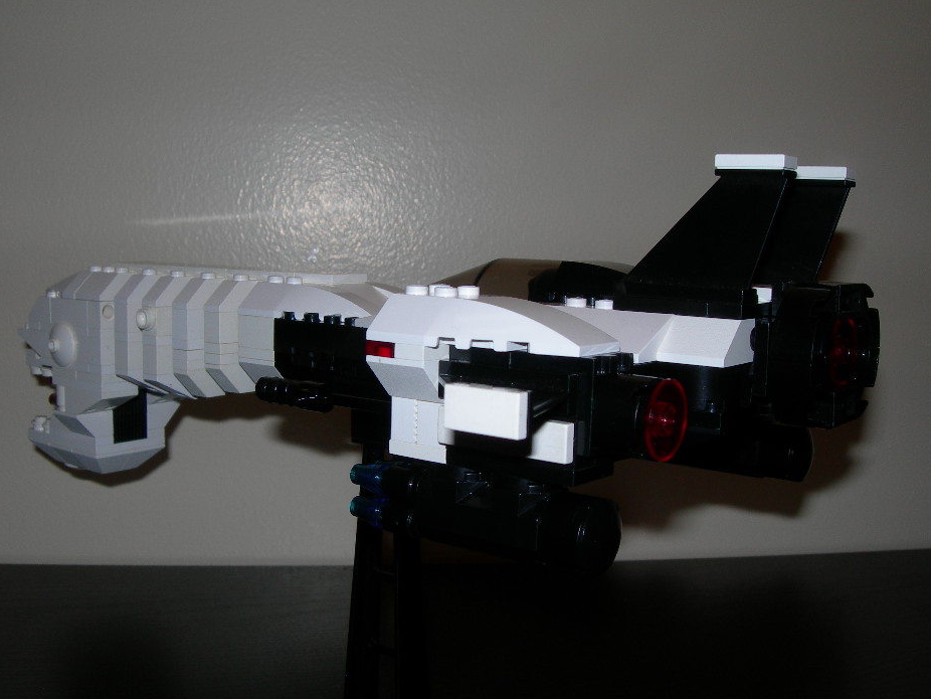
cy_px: 372
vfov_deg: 34.4
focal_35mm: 42
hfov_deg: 44.7
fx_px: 1130
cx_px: 422
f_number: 4.8
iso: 50
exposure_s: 1/60.1
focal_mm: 7.8
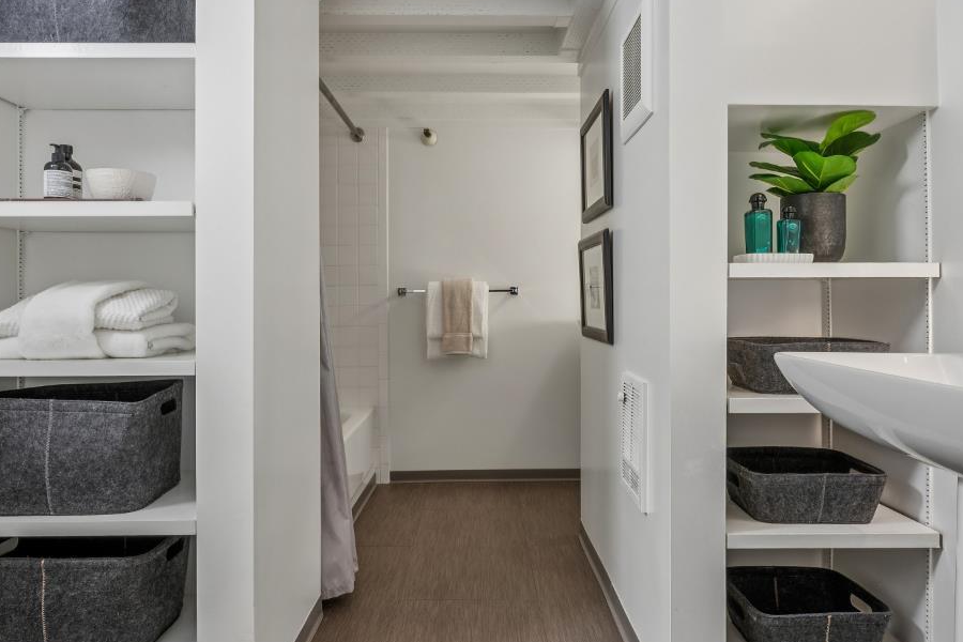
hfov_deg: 71.5
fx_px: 669
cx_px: 487
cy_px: 286
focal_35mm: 25
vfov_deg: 51.2
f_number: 8
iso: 100
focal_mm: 15
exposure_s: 1/6
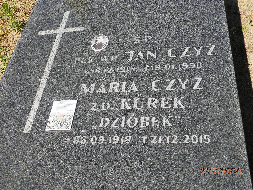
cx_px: 127
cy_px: 95
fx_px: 300
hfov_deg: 45.8
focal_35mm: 41
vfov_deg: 35.1
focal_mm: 7.2
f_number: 9.8
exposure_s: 1/125
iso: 80
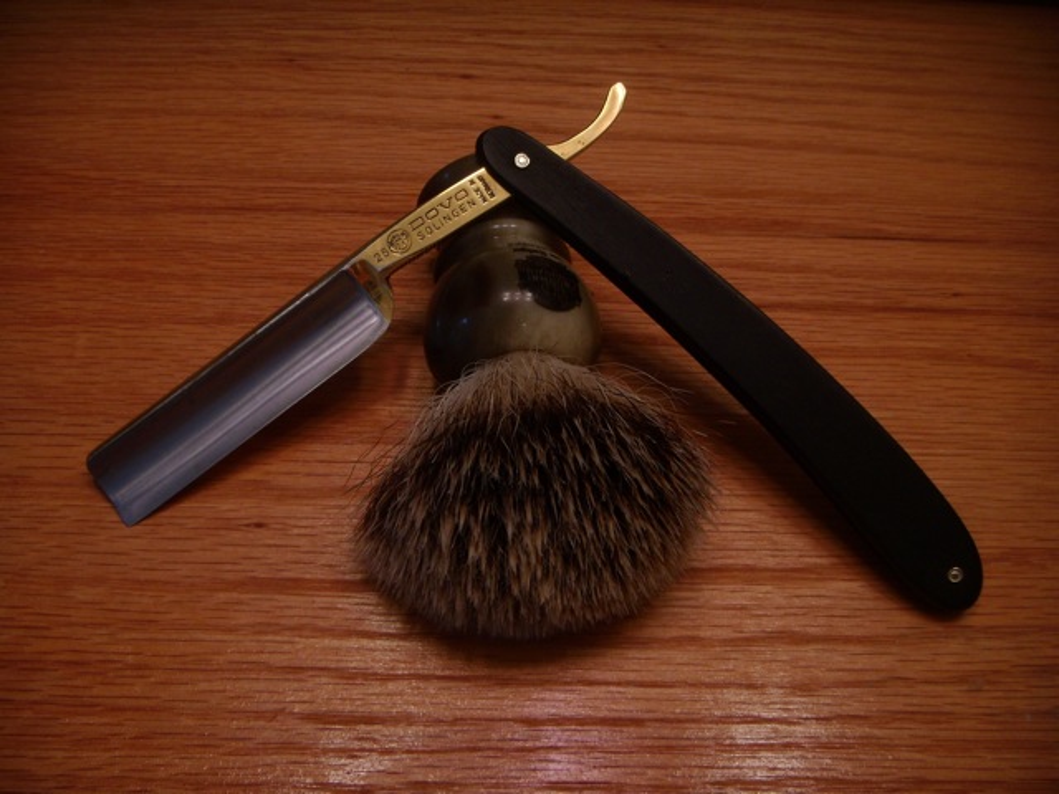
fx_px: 1163
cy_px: 397
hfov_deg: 49.0
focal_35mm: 38
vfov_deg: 37.7
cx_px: 530
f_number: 3.5
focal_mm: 6.4
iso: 64
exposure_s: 1/65.3
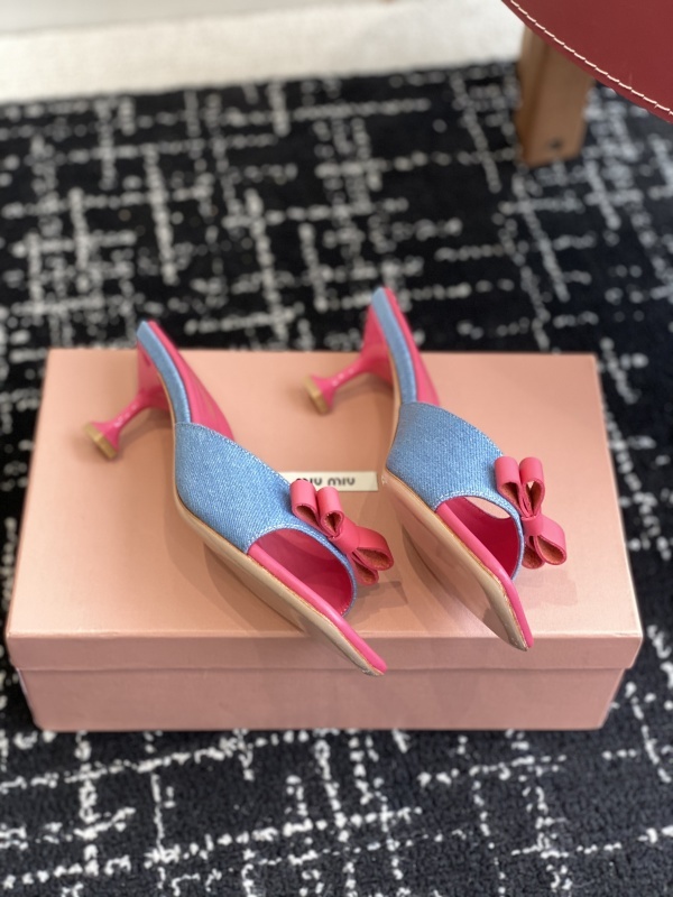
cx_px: 336
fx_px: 1348
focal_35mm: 52
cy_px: 448
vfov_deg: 36.8
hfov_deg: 28.0
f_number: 2
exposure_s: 1/122
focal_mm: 6
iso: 100
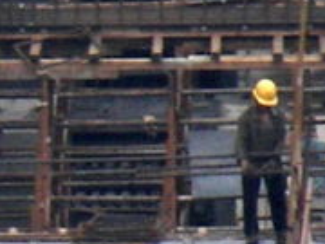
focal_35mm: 2049
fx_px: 19237
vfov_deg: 0.7
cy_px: 9
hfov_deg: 1.0
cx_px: -334
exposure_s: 1/80
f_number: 3.6
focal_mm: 50.9
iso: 100
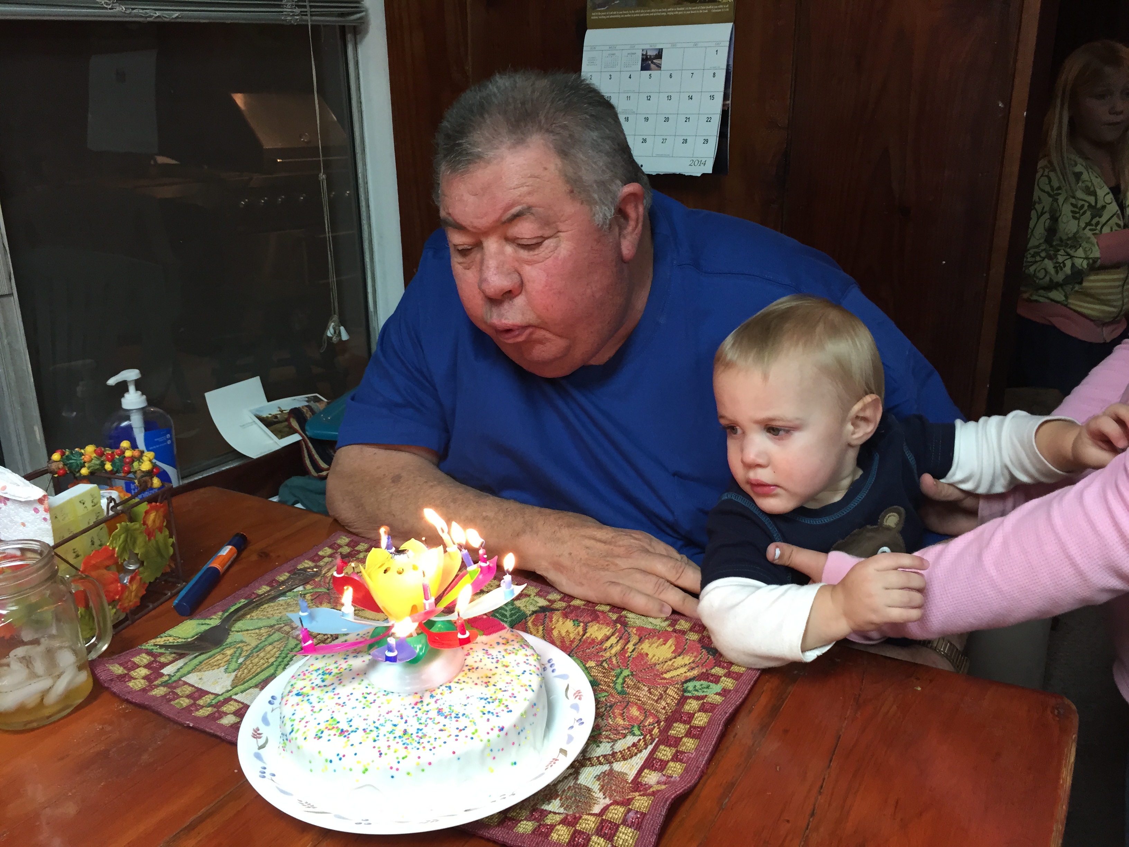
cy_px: 424
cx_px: 564
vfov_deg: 48.2
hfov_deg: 61.7
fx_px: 946
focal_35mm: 29
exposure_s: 1/30
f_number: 2.2
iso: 80
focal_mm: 4.15
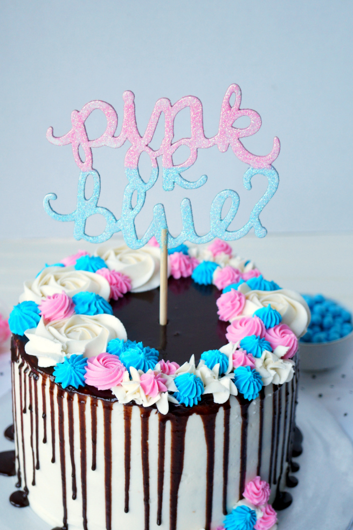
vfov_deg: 36.1
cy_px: 321
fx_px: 810
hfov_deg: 24.6
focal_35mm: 55
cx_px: 156
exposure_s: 1/100
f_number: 3.5
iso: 400
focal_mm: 30
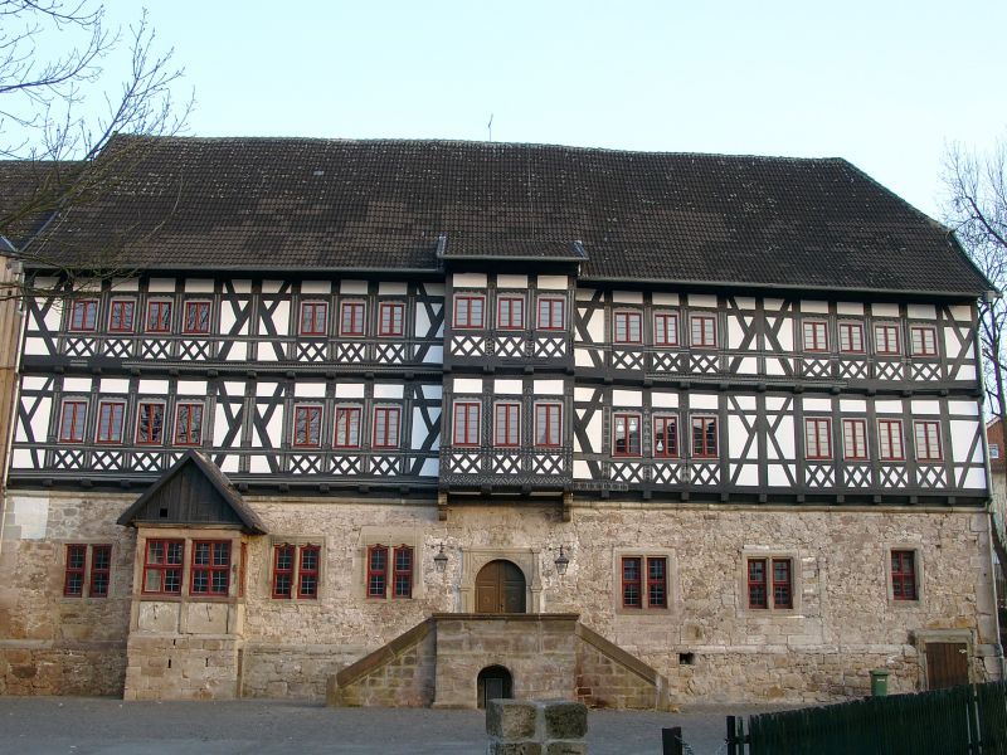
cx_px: 504
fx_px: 989
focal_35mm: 34
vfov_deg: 41.8
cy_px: 378
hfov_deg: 54.0
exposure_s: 1/84.6
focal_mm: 7.13
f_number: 4
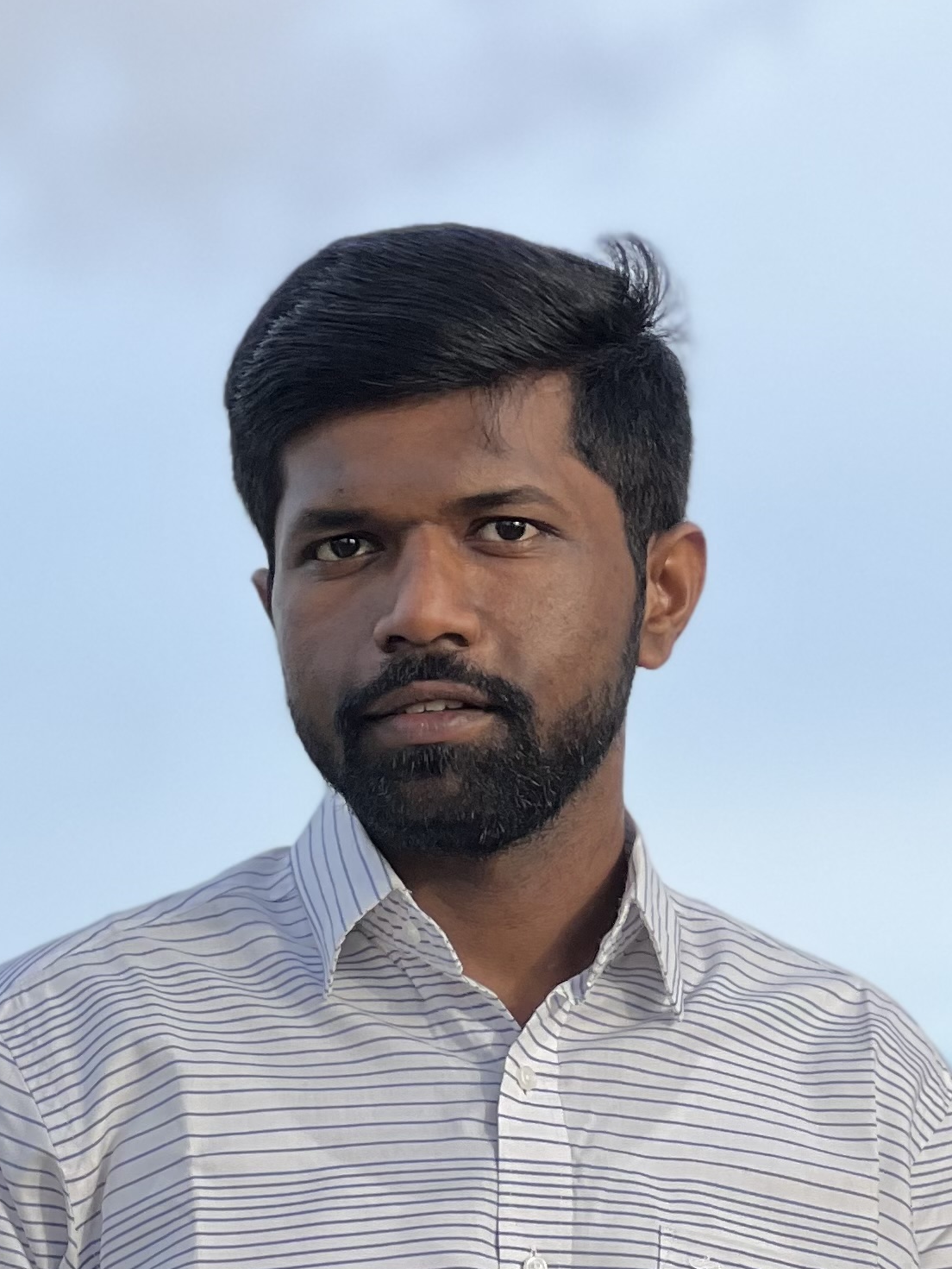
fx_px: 7734
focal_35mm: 211
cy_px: 1565
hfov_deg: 7.0
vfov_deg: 9.2
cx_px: 587
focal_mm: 9
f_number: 2.8
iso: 20
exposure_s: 1/121
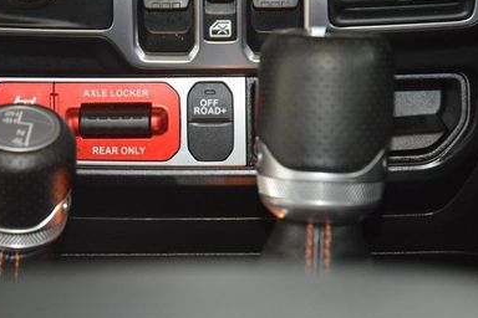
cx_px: 146
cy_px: 91
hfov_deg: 11.7
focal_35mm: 175
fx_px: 2323
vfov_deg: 7.8
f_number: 4.5
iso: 2800
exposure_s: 1/25
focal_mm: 70
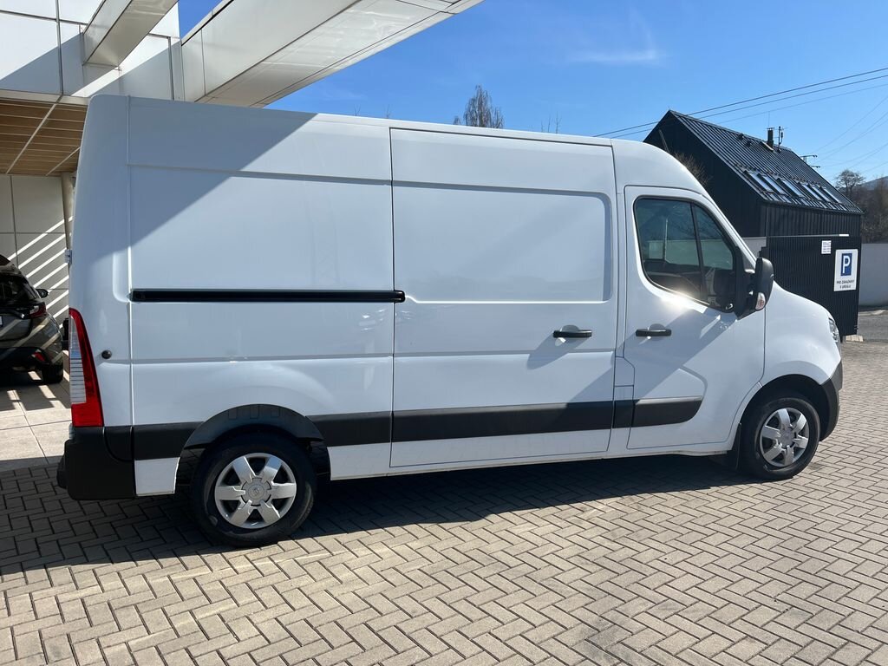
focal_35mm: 26
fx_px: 667
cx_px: 444
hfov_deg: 67.3
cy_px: 333
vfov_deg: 53.1
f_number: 1.6
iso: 50
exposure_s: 1/4016
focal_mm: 5.1
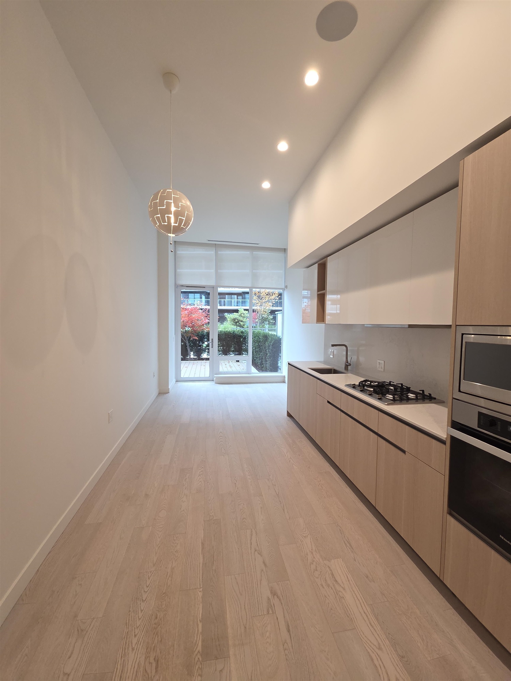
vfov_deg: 106.2
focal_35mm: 13
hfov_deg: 89.9
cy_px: 340
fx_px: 256
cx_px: 256
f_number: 2.2
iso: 250
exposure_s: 1/120
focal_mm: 2.2
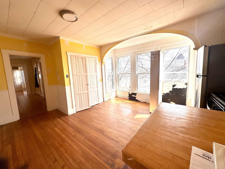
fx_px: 91
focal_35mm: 14
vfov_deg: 85.7
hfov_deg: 102.1
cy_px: 84
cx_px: 112
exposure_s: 1/298
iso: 40
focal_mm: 2.22
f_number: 2.2
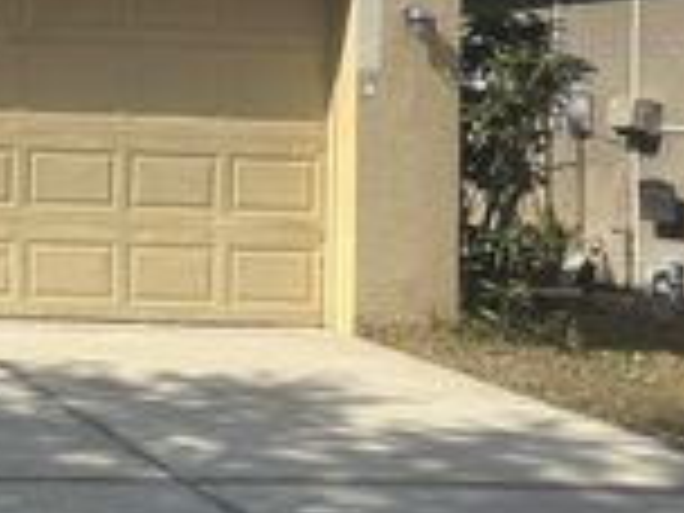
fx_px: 1561
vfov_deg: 18.3
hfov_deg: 20.2
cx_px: -423
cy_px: 43
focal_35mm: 79
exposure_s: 1/5714
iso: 80
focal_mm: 6.76
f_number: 1.78
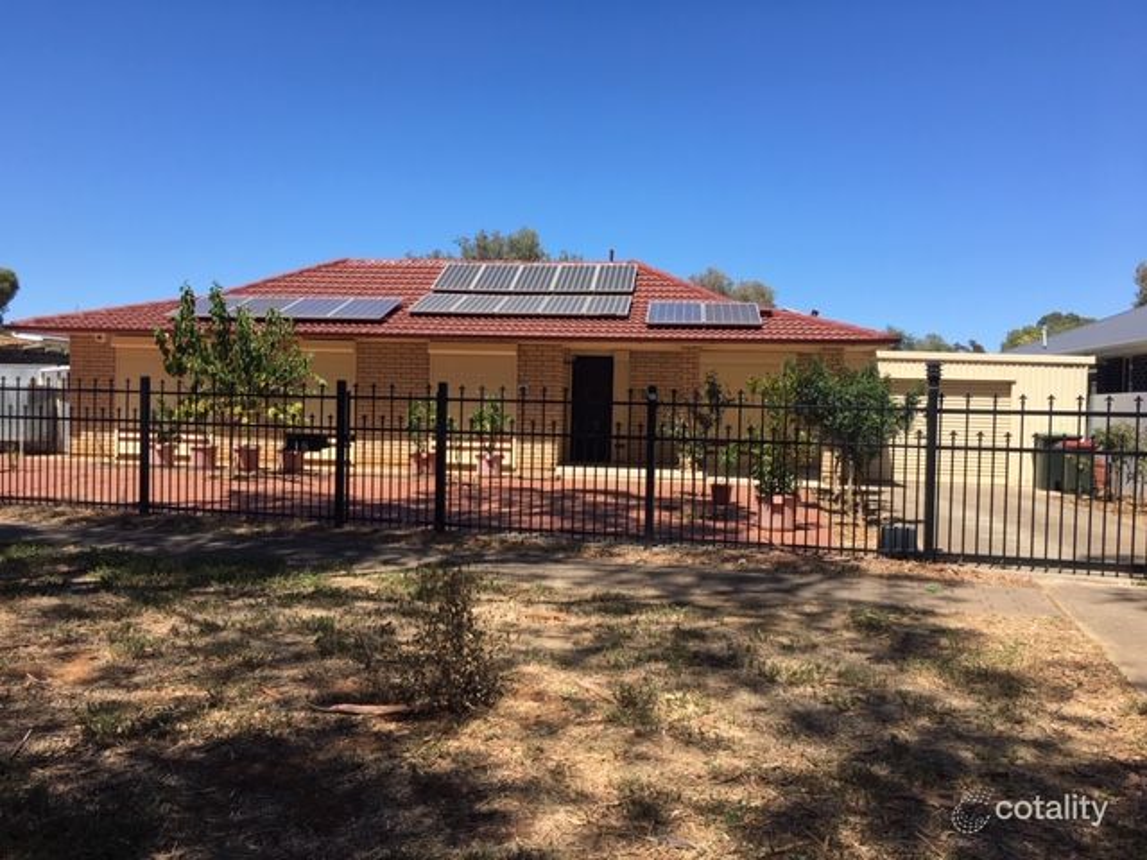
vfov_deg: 48.2
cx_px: 574
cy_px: 430
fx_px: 961
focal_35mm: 29
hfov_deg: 61.7
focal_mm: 4.15
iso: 25
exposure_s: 1/1241
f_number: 2.2
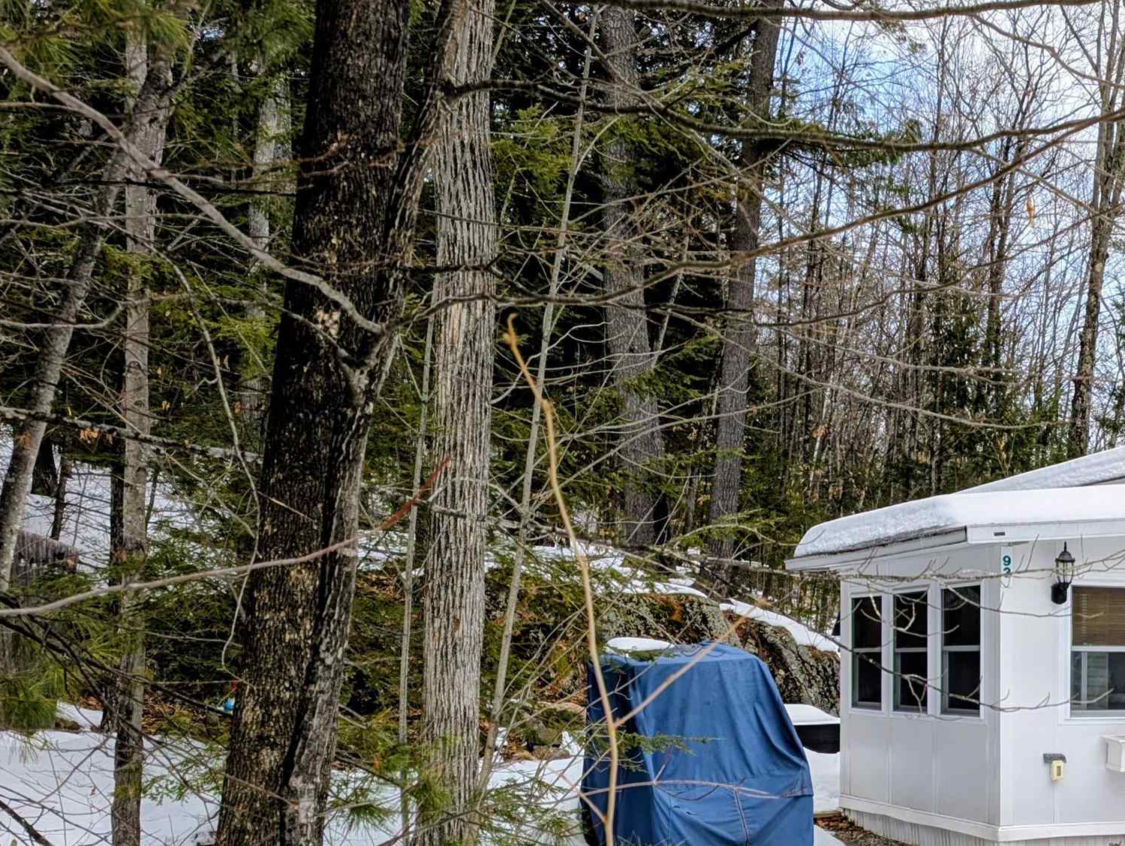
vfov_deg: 28.7
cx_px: 1059
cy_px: 751
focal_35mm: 49
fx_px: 1594
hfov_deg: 36.0
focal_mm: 6.9
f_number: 1.68
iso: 31
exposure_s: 1/742
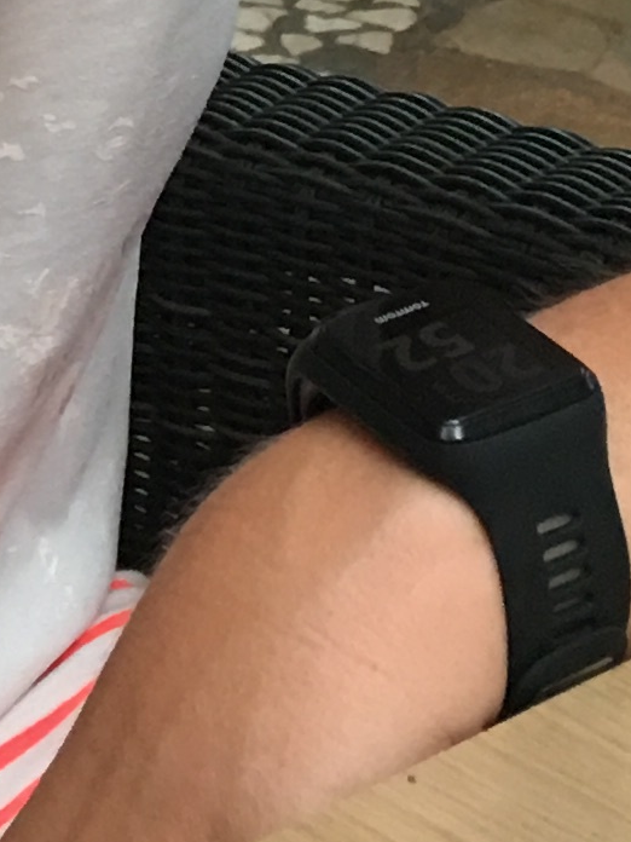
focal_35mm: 168
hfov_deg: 8.8
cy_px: -746
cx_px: -57
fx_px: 4083
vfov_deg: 10.9
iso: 100
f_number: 2.2
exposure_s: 1/17
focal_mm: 4.15
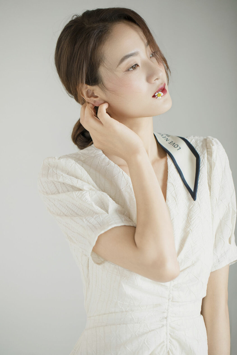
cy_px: 178
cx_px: 118
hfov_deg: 13.8
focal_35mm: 99
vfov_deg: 20.6
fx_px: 978
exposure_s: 1/125
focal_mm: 100
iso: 1600
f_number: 3.5
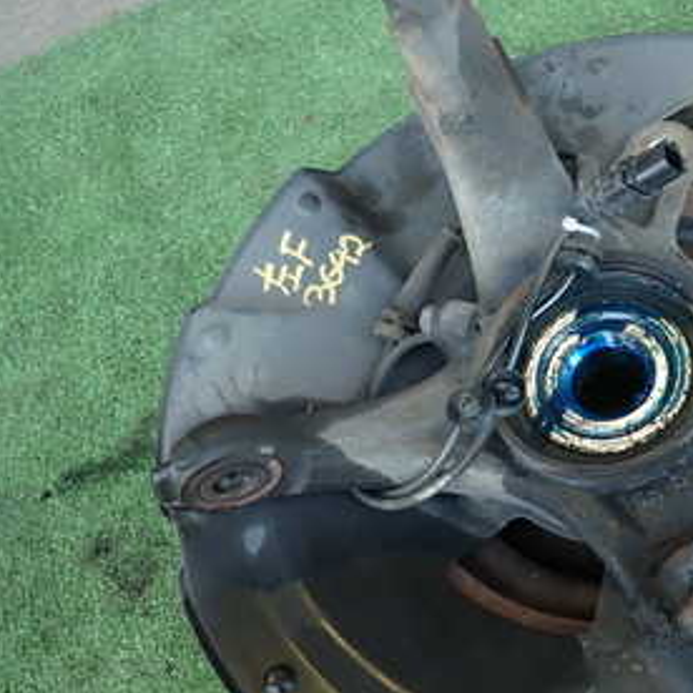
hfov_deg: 34.1
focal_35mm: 48
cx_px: 572
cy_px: 359
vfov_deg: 35.4
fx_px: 1087
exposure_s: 1/60
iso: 125
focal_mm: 4.5
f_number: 2
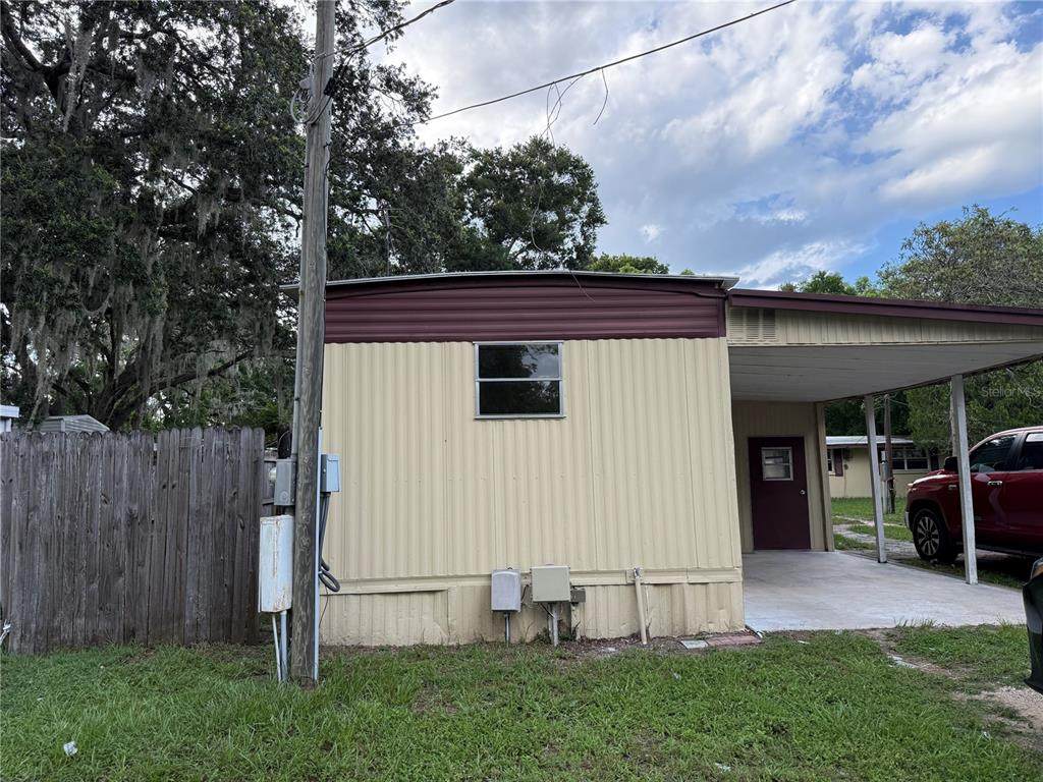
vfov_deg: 56.8
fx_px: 723
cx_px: 522
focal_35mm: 24
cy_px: 391
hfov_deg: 71.6
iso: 100
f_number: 1.78
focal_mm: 6.76
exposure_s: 1/931
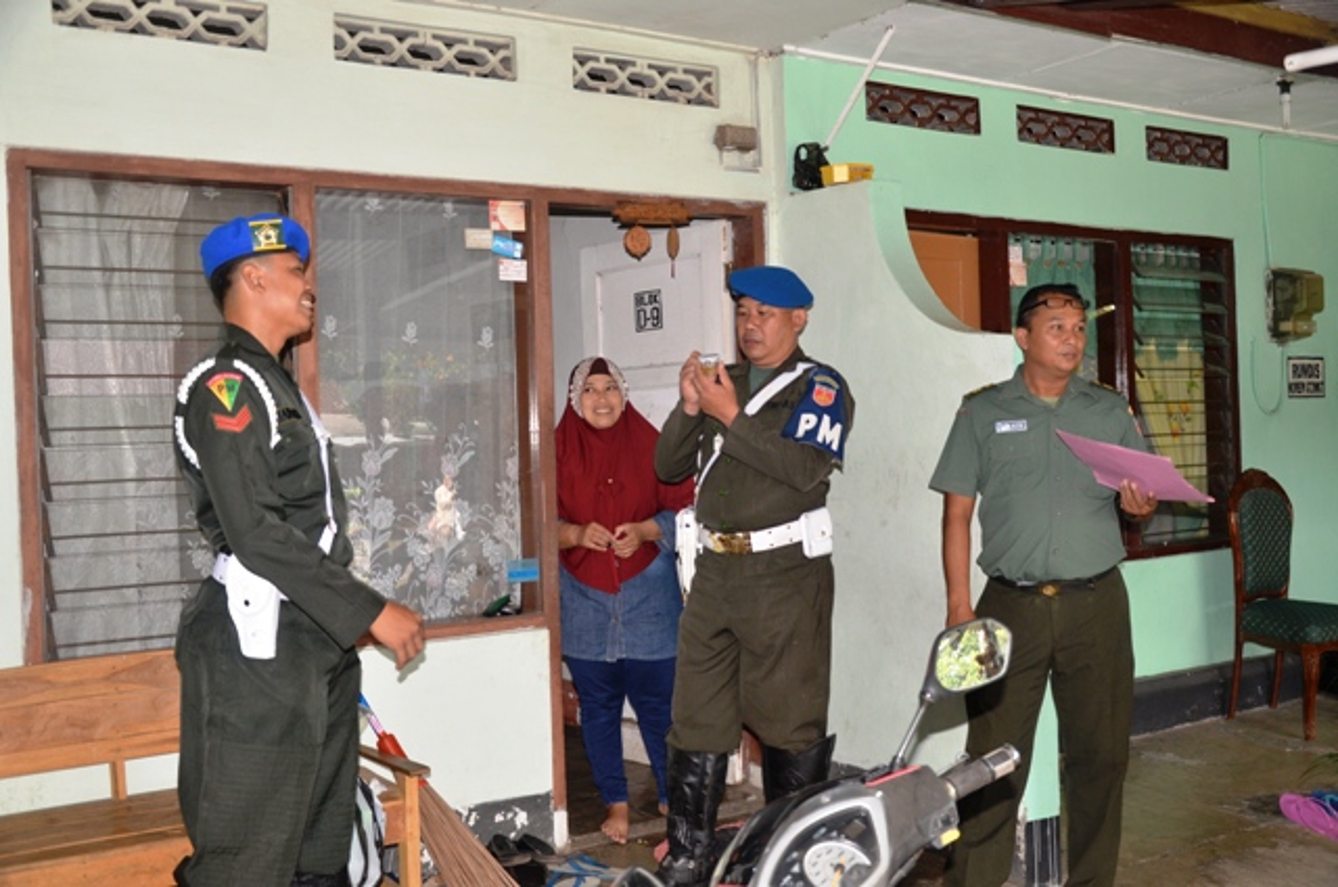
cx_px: 669
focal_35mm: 39
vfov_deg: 34.1
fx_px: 1447
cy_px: 444
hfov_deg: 49.6
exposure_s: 1/100
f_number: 4
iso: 400
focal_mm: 26
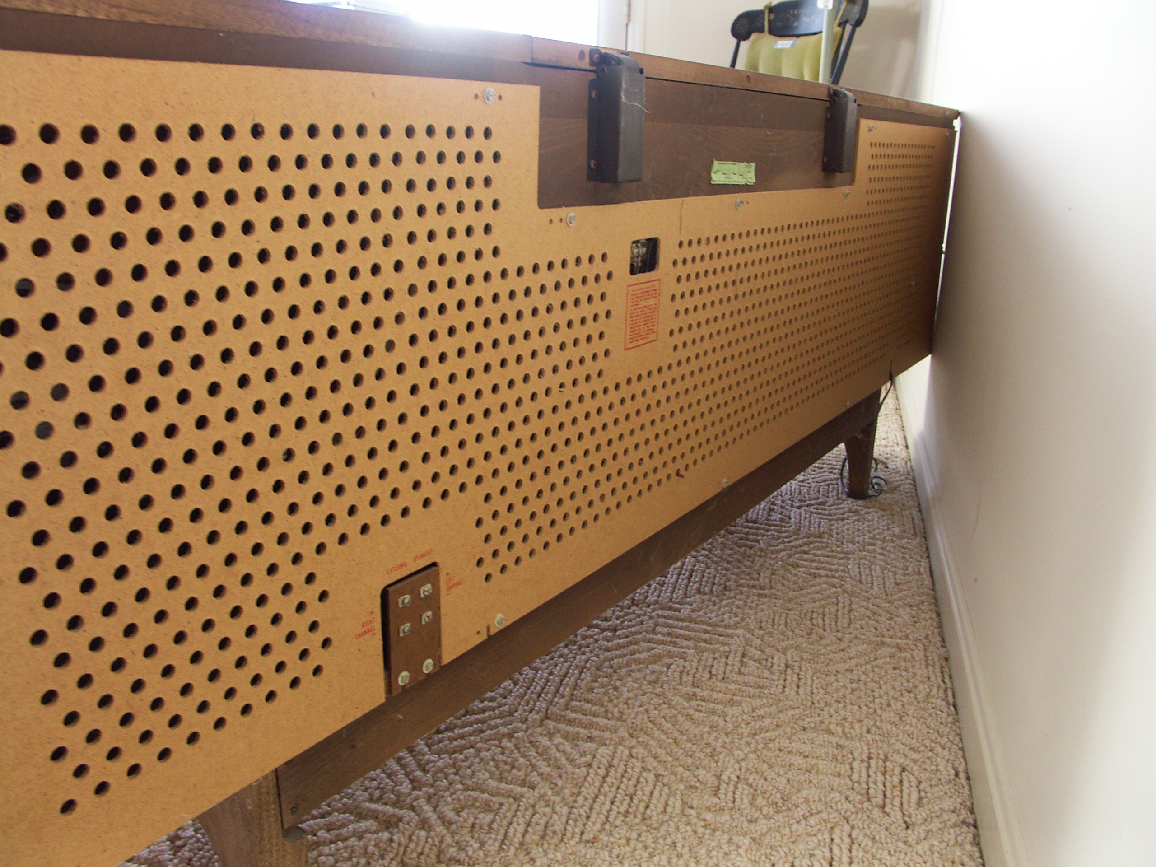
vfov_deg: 49.7
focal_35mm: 28
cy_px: 434
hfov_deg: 63.4
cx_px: 578
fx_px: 935
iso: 125
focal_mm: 7.2
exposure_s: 1/10
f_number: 2.8
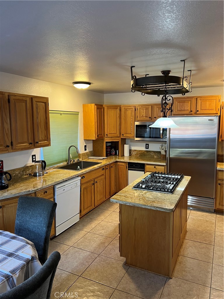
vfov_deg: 67.3
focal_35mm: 26
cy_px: 150
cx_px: 112
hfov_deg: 53.1
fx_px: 224
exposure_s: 1/60
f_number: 1.5
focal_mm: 5.7
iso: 100
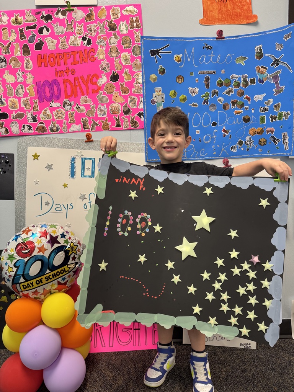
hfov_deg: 56.8
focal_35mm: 24
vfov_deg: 71.6
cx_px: 147
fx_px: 272
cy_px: 196
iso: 125
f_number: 1.78
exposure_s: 1/60
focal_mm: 6.76
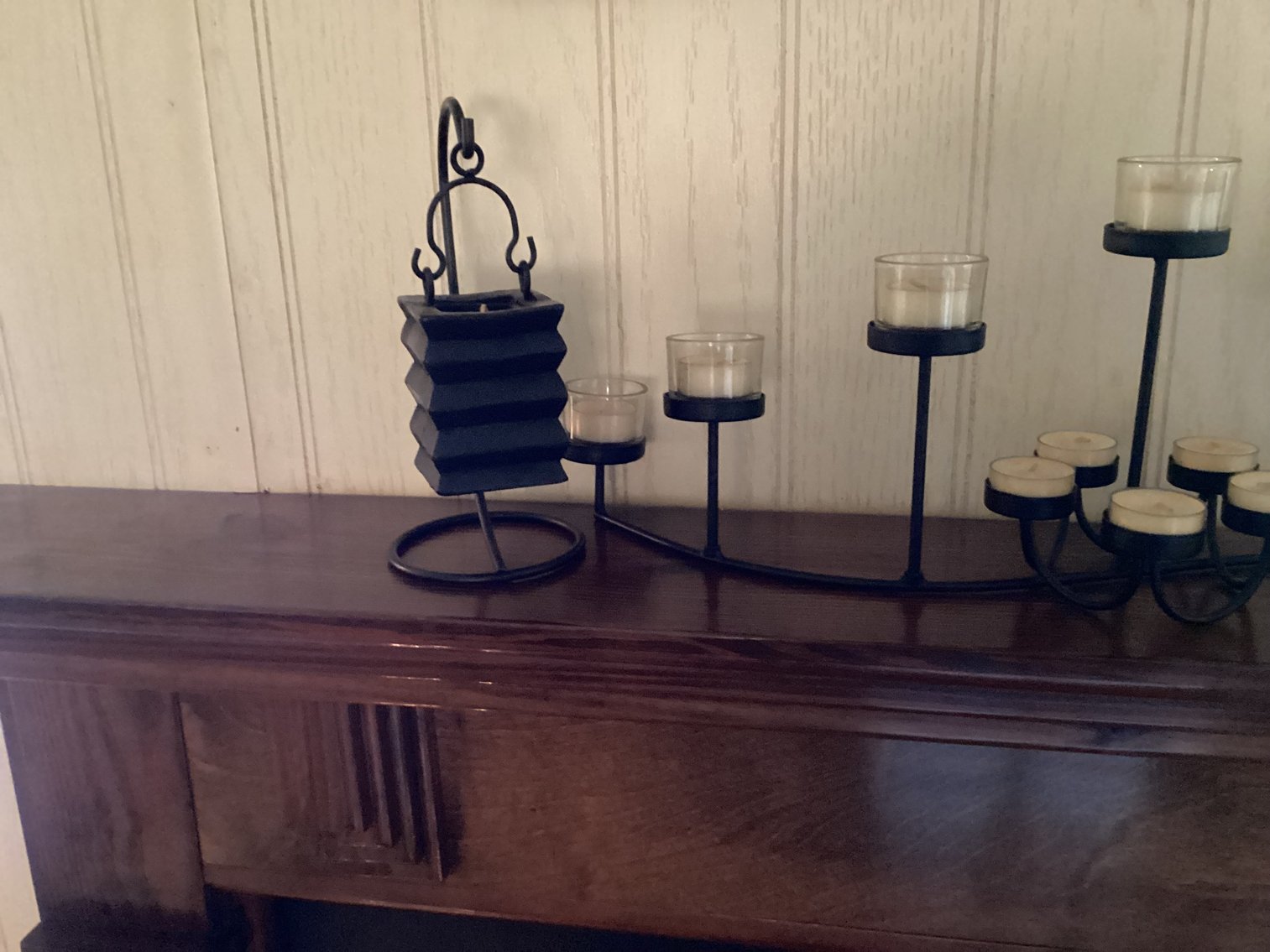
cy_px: 476
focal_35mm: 31
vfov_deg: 45.4
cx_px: 635
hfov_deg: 58.3
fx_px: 1137
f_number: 2.4
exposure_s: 1/17
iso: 640
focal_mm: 3.3
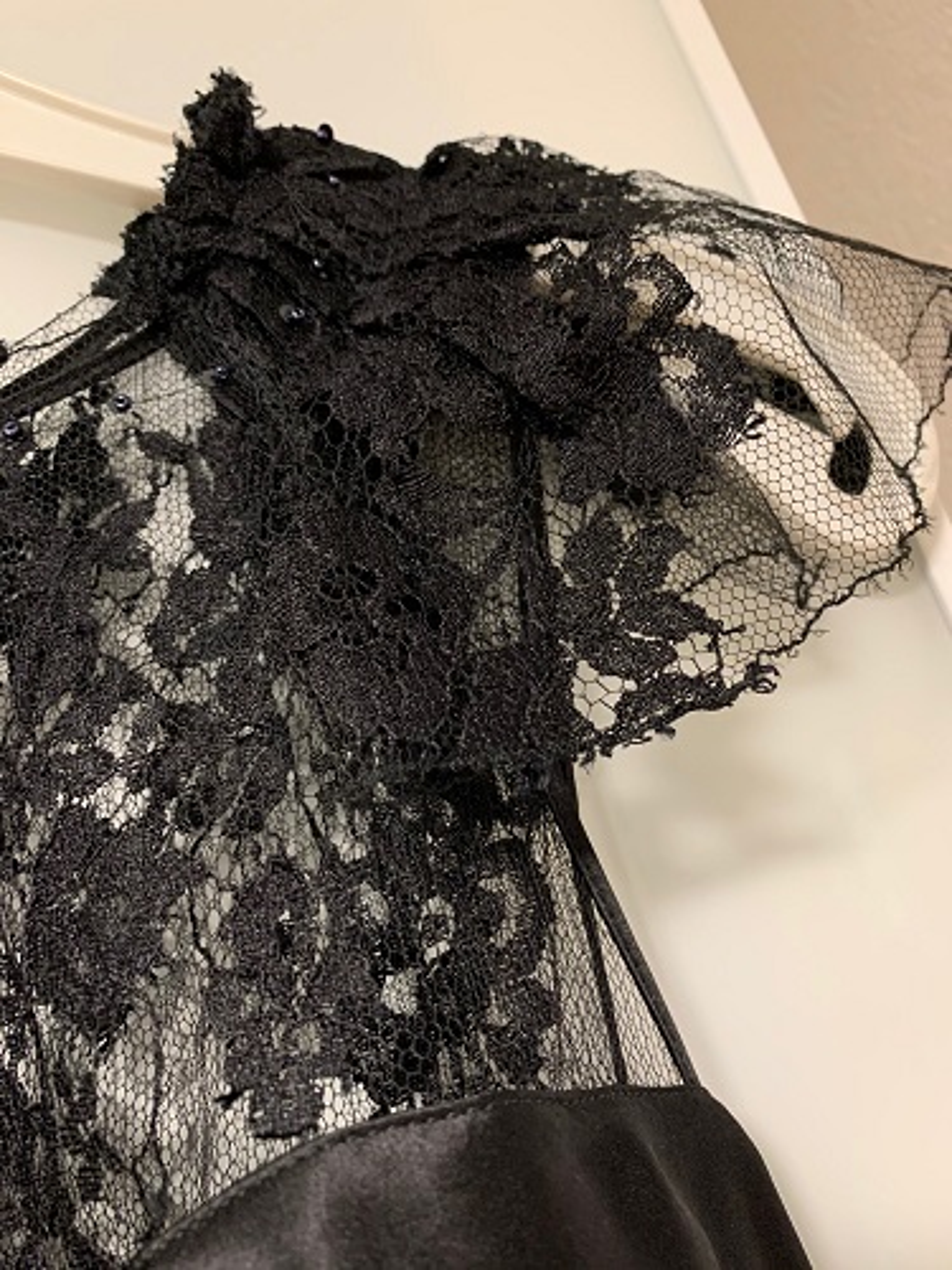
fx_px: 953
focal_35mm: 26
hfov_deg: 53.1
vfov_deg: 67.3
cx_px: 476
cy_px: 635
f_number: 1.8
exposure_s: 1/50
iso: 320
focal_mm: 4.25
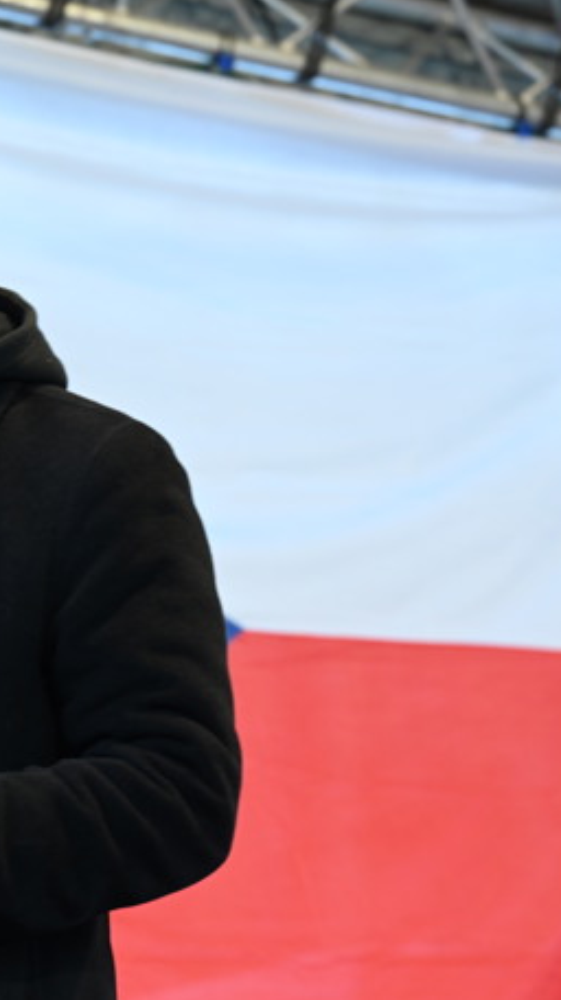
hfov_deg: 8.7
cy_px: 500
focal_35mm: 138
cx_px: -61
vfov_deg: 15.6
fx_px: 3655
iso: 1600
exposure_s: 1/125
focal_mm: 87
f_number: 4.5
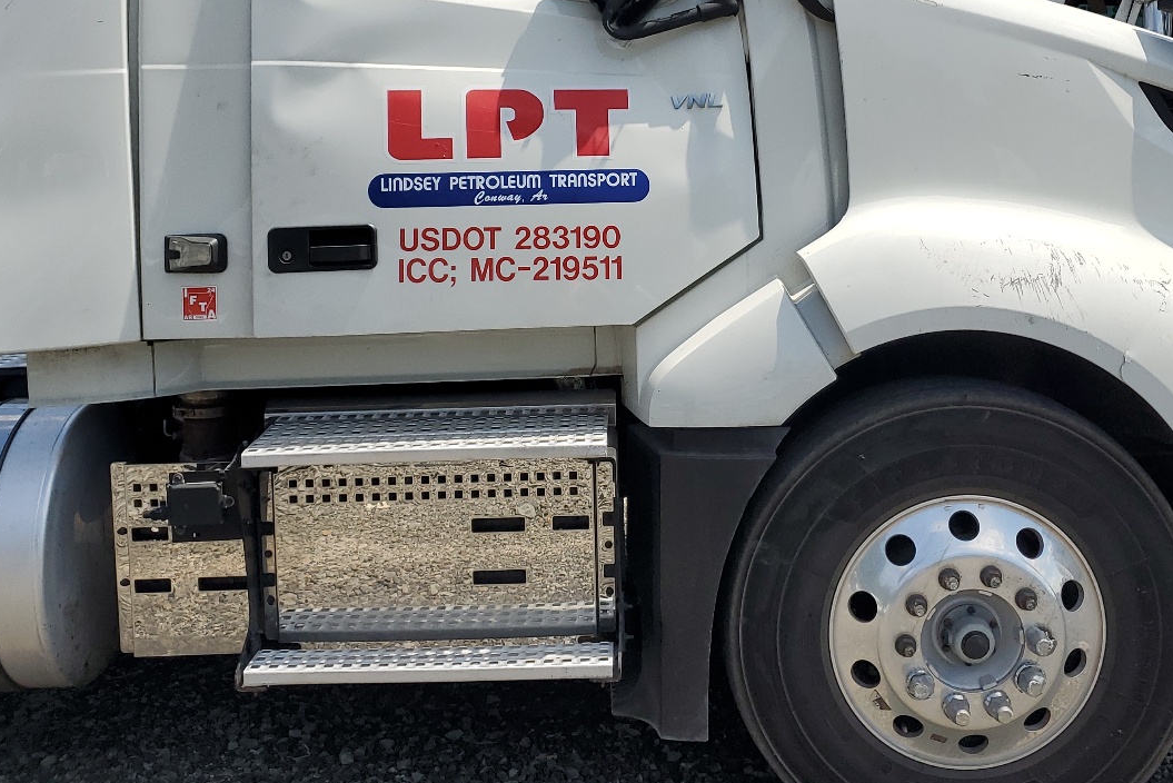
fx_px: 1336
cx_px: 643
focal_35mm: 41
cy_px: 195
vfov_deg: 32.0
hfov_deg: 47.3
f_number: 1.5
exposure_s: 1/3333
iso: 50
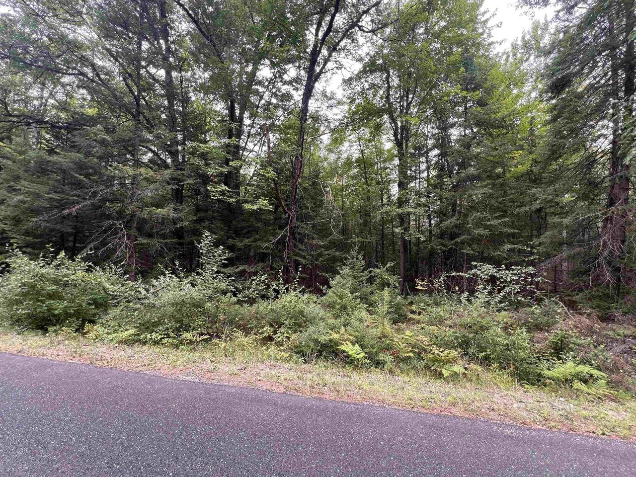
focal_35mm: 13
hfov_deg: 106.2
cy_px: 238
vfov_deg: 89.9
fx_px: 239
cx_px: 318
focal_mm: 1.57
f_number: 1.8
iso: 50
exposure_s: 1/99
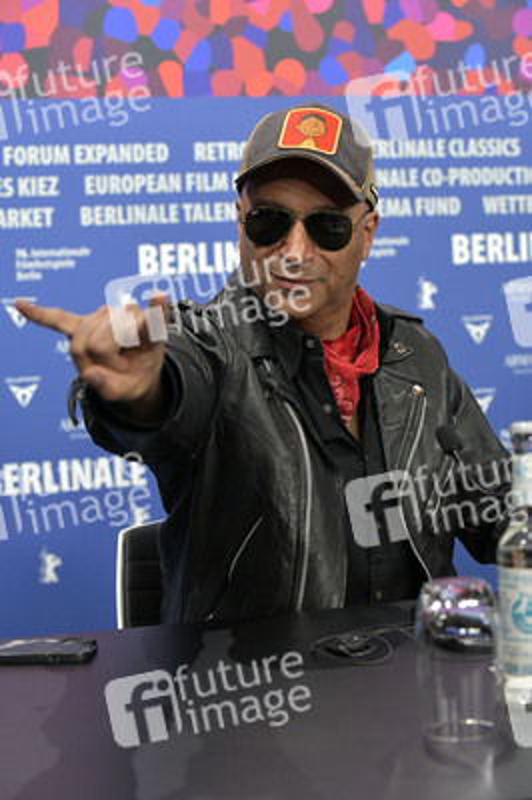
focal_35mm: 70
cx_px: 266
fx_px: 1554
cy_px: 400
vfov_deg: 28.9
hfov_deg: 19.4
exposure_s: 1/250
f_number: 5.6
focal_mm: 70
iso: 2000
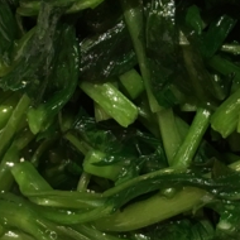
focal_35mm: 108
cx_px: 224
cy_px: 29
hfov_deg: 15.9
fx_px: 847
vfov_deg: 15.9
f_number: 2.2
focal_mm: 4.15
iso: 80
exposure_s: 1/30
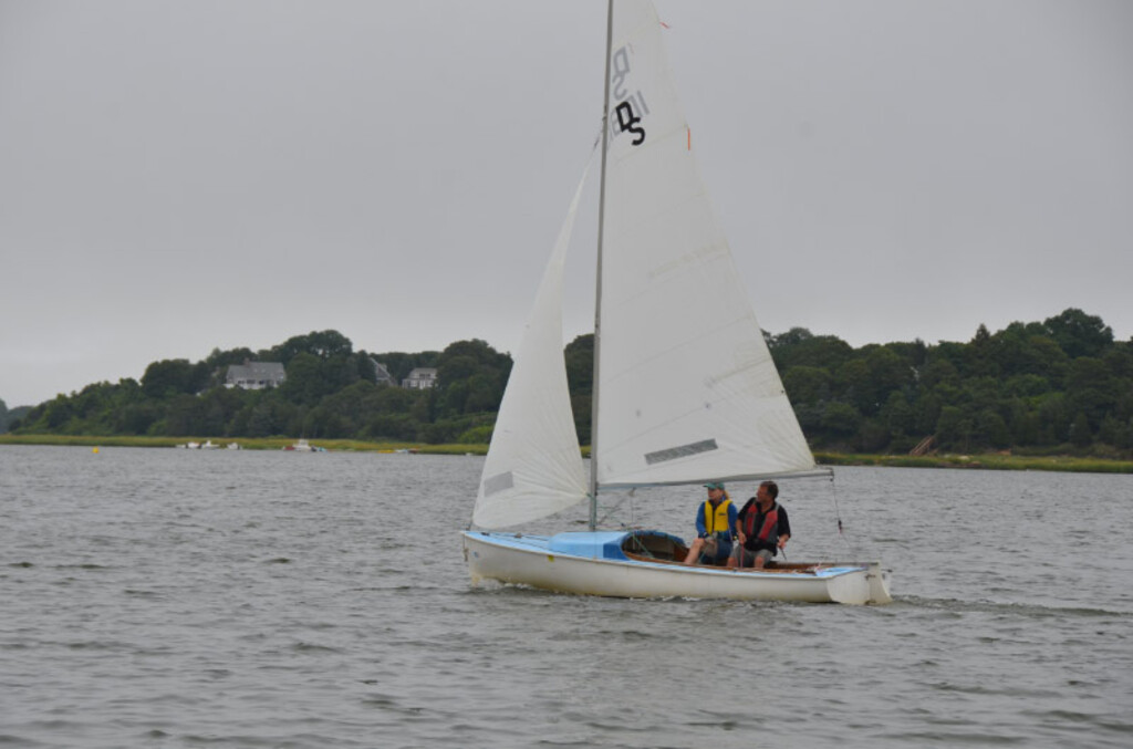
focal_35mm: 158
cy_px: 374
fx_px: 4944
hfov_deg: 13.1
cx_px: 566
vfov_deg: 8.7
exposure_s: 1/320
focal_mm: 105
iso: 100
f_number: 9
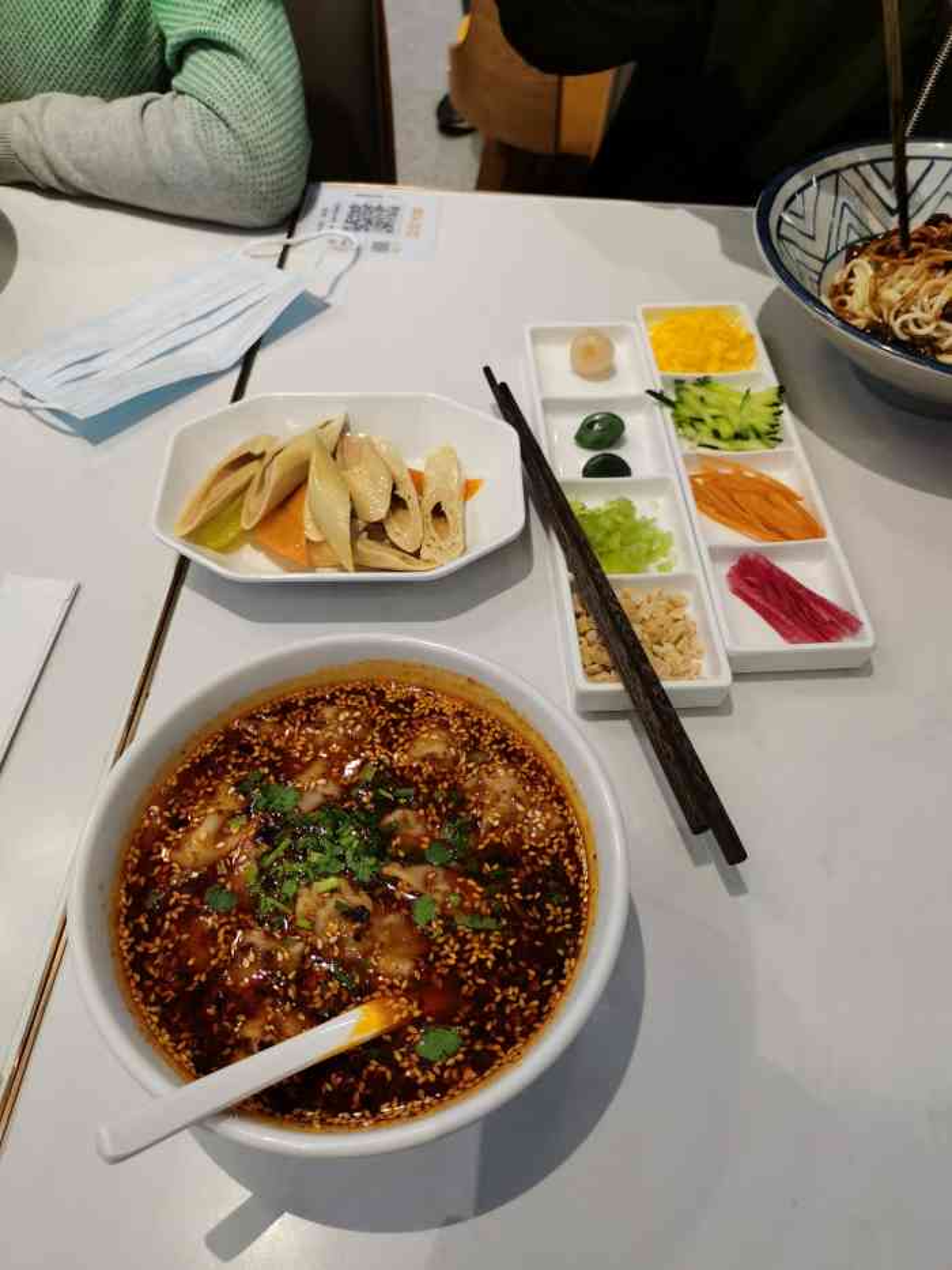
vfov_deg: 65.3
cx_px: 476
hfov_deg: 51.4
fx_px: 990
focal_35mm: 27
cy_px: 635
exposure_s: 1/100
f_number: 1.8
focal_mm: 5.58
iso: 125
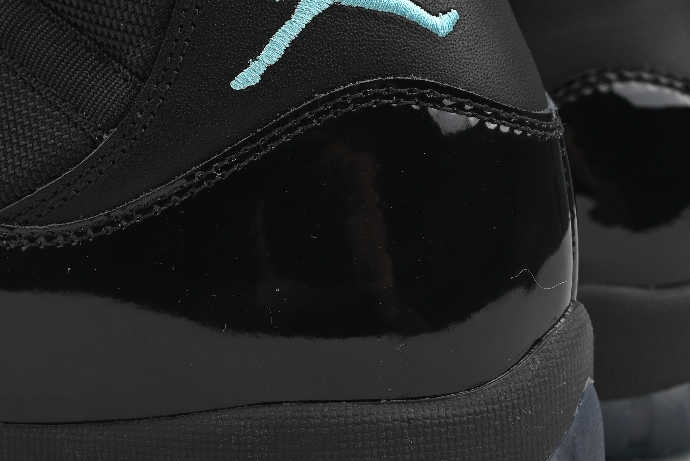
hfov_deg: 24.3
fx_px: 1591
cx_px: 204
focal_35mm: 83
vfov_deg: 16.4
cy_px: 157
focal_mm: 41
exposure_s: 1/200
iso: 100
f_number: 11
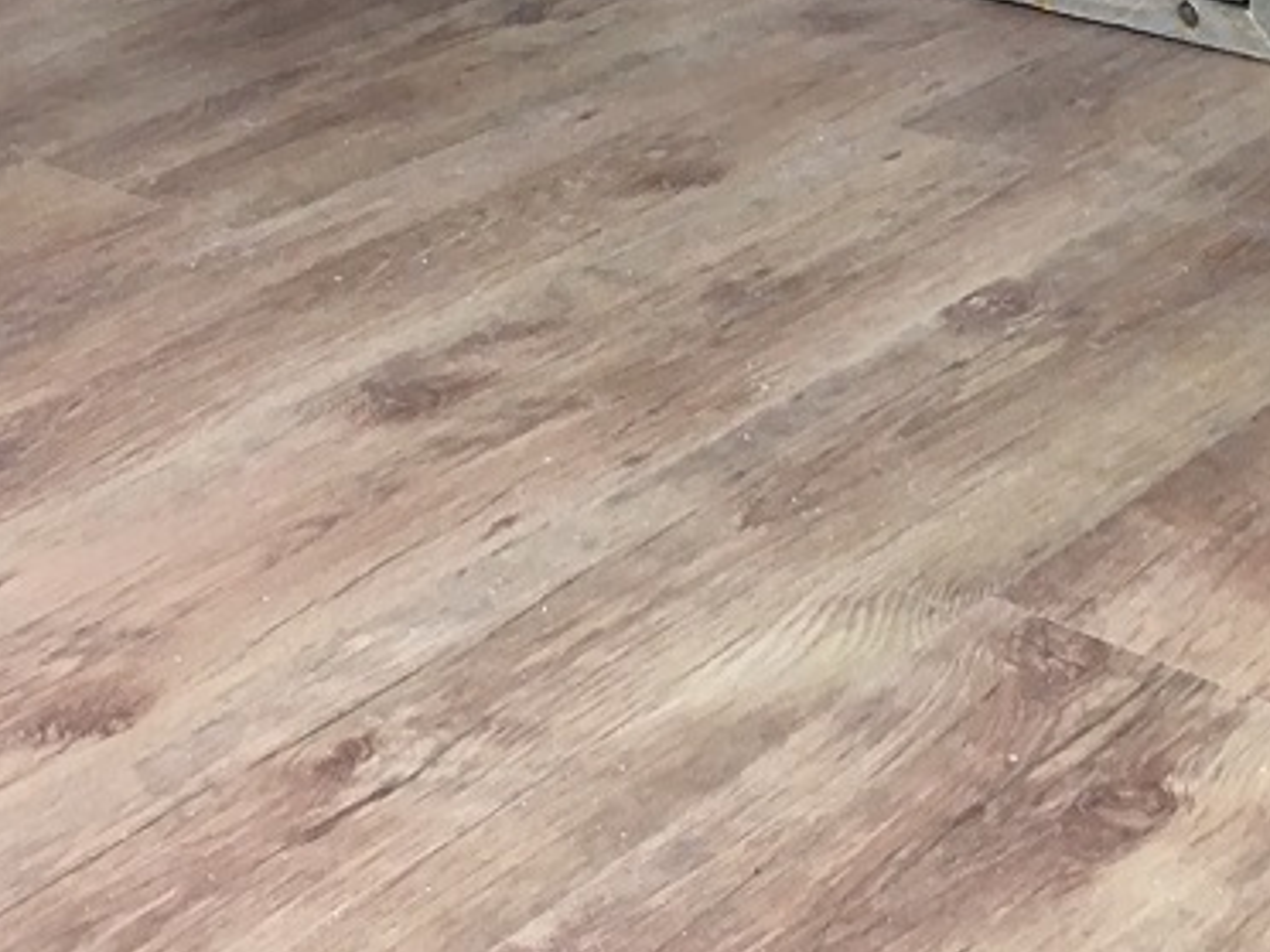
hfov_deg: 24.7
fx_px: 2862
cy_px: 0
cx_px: 970
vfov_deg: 18.4
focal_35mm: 78
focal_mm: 4.15
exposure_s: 1/33
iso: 100
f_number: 2.2
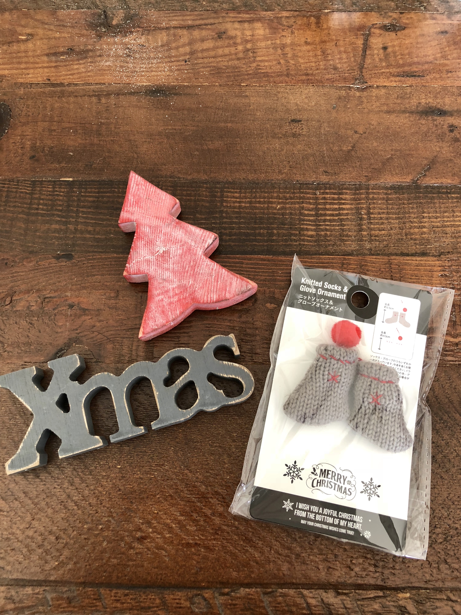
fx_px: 497
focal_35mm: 28
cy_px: 308
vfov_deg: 63.4
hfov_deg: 49.7
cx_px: 230
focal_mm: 4
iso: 40
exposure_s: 1/20
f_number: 1.8
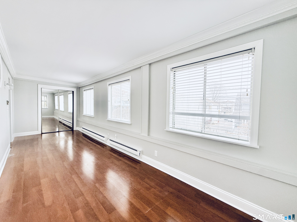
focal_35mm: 14
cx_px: 148
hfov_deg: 102.1
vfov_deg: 85.7
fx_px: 120
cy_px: 111
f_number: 2.2
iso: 64
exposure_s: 1/115
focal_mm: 2.22
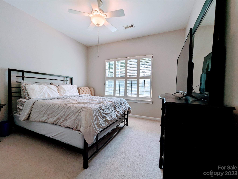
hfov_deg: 106.1
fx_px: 90
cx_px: 119
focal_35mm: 13
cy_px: 90
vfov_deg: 90.1
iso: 42
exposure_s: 1/172
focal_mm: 1.95
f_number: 2.2
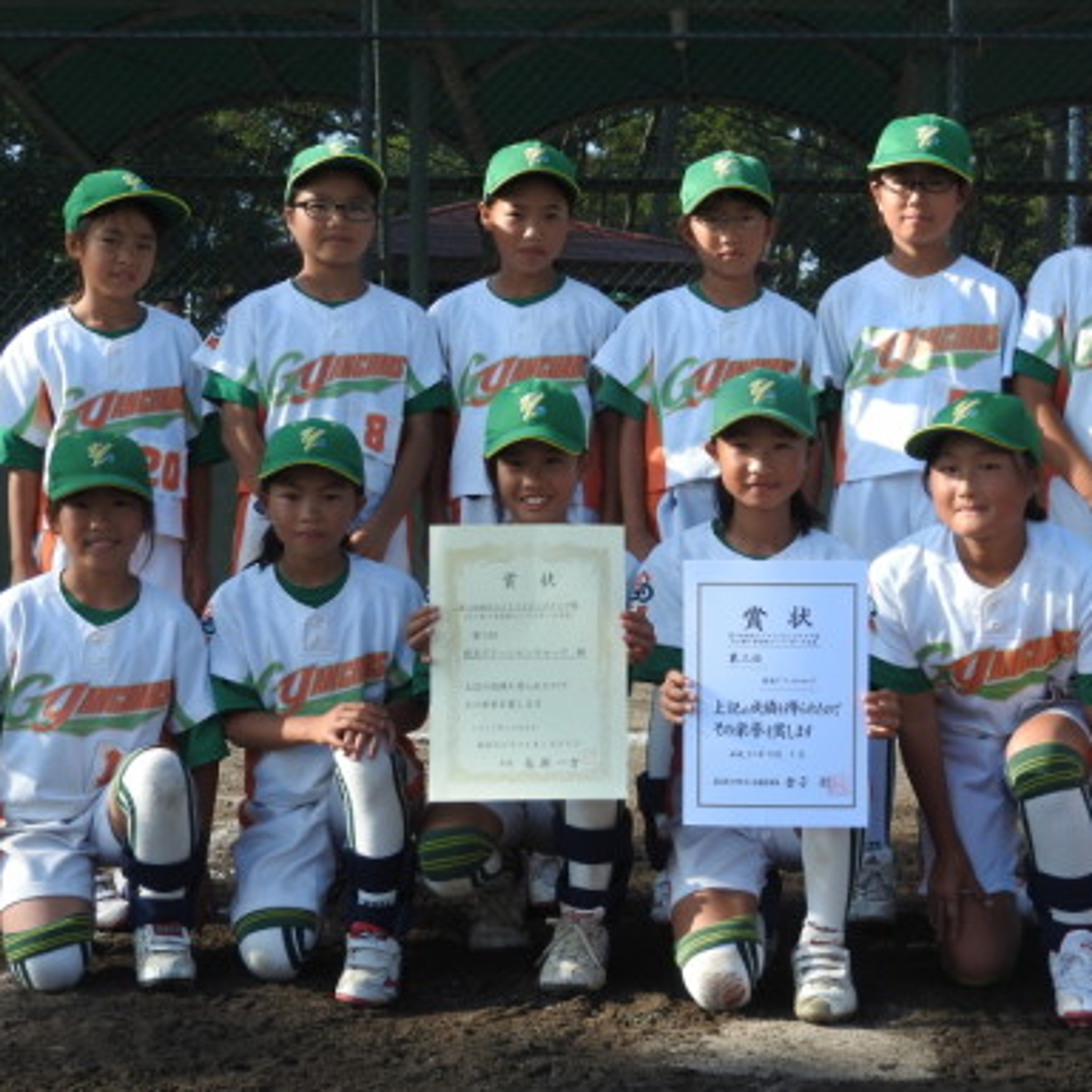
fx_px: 2712
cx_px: 646
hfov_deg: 22.7
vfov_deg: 22.8
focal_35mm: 76
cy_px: 563
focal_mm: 9.9
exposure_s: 1/500
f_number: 4
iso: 100
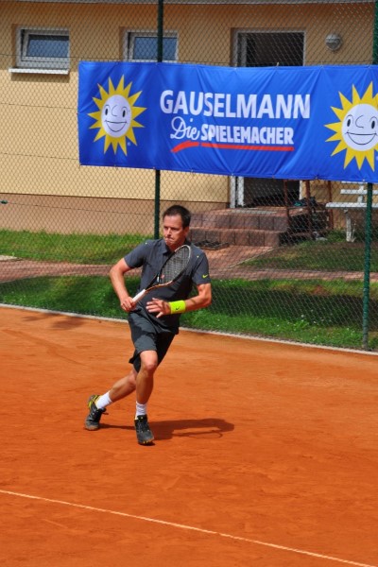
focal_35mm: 138
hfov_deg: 9.9
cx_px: 189
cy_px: 284
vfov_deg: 14.9
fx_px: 2173
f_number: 11
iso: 200
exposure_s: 1/500
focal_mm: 92
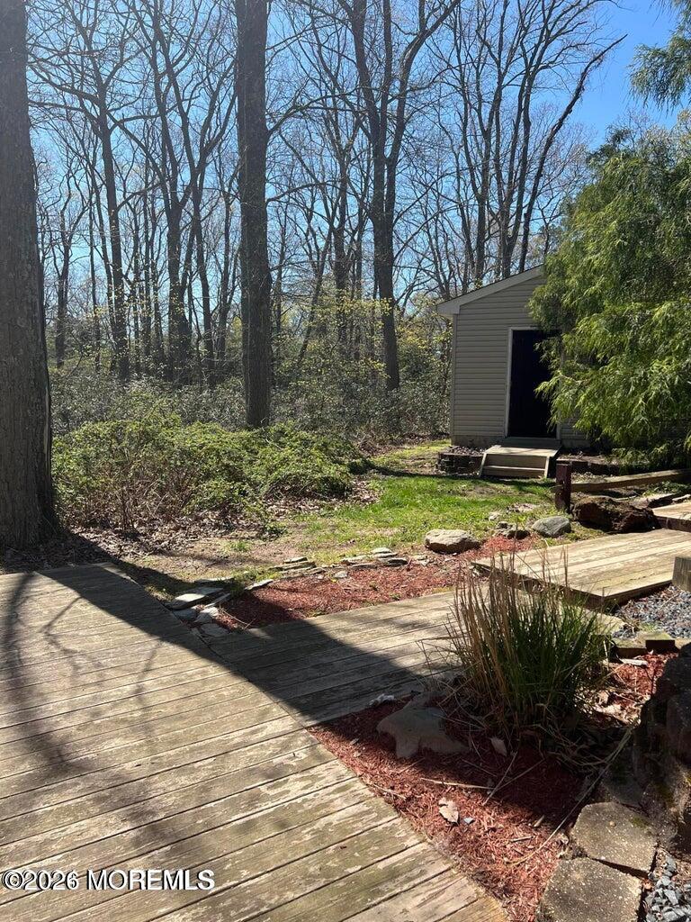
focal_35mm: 26
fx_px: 692
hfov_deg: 53.1
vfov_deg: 67.3
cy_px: 461
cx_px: 346
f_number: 1.5
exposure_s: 1/2632
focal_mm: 5.7
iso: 50
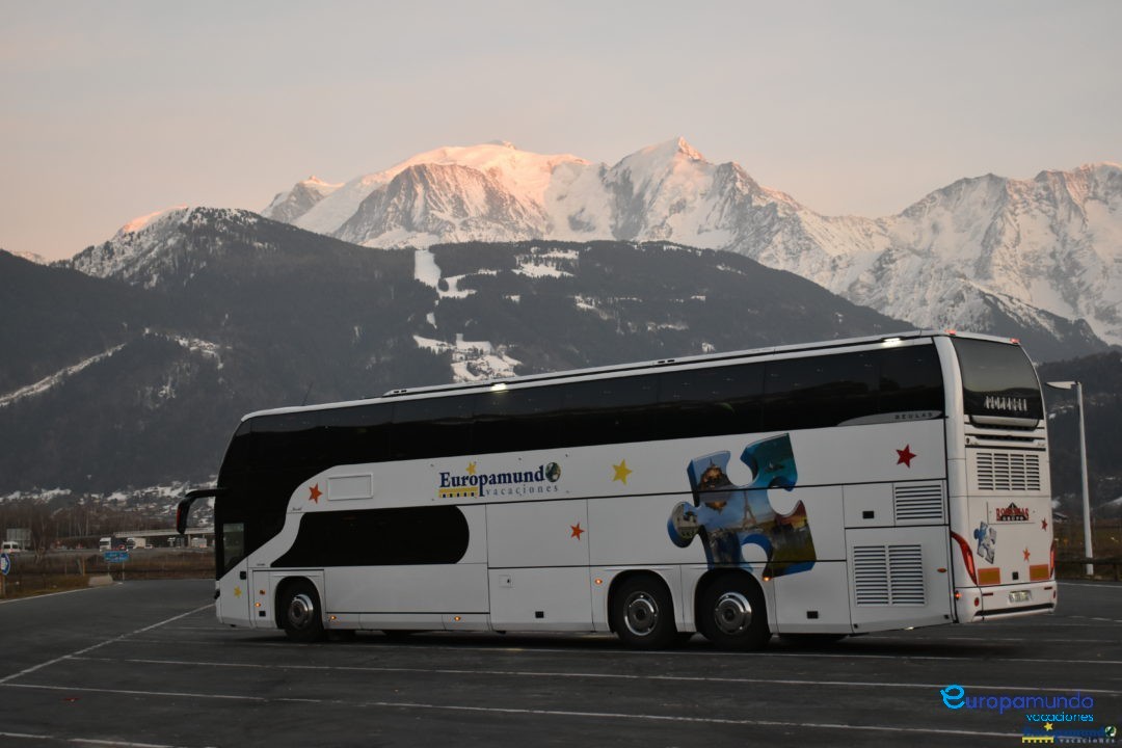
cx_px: 561
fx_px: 1776
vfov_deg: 23.8
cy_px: 374
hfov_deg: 35.1
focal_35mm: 57
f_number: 4.8
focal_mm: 38
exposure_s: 1/125
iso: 800
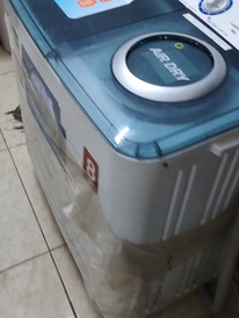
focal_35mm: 45
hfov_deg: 32.2
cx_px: 127
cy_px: 114
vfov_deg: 41.7
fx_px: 414
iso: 1000
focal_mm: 5.52
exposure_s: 1/50
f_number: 1.95
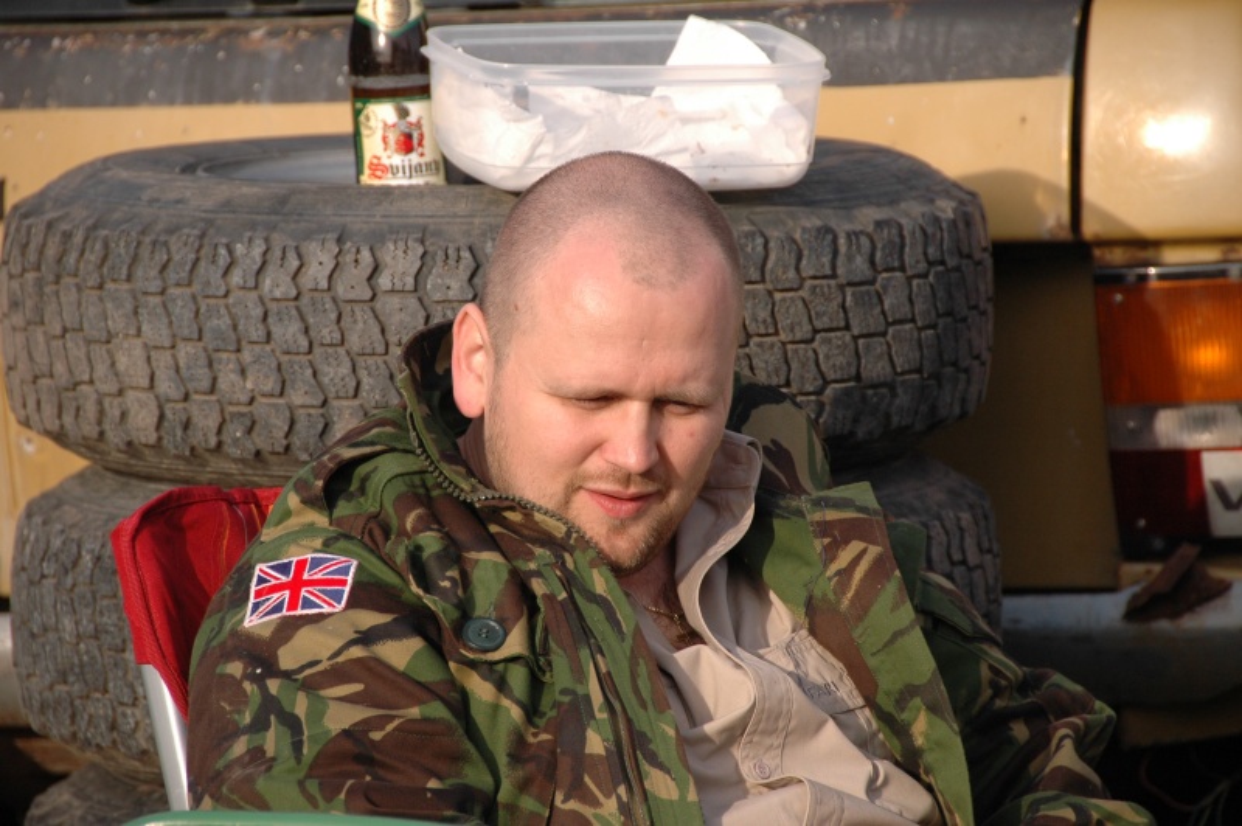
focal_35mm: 300
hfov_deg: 6.9
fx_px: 10341
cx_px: 621
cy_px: 413
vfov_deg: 4.6
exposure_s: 1/500
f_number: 5.6
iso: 320
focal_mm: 200
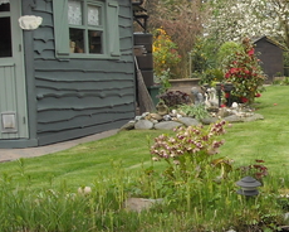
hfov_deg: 20.1
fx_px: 761
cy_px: 112
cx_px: 352
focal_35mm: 89
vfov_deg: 17.3
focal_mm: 5.7
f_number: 2.8
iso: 64
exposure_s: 1/296
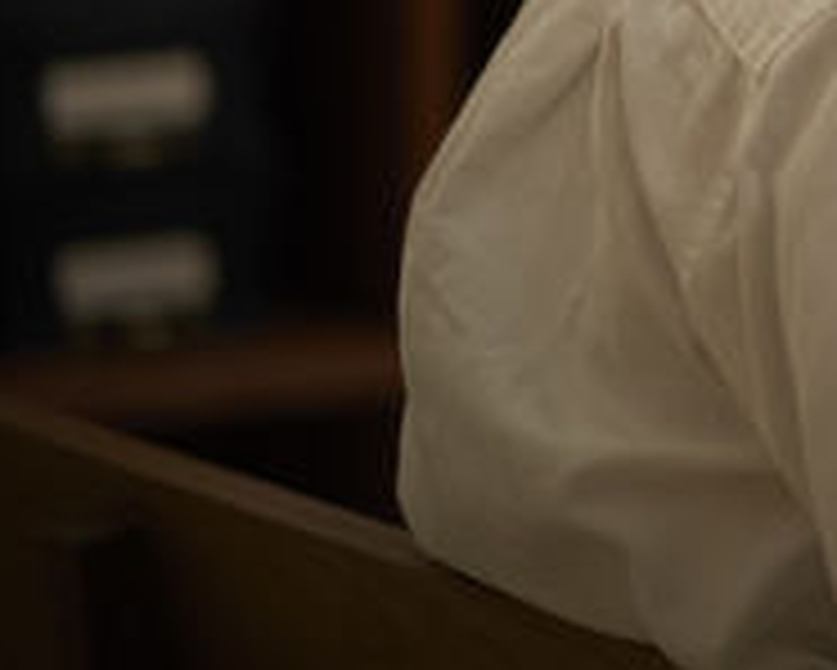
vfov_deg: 5.6
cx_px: 1386
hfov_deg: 6.9
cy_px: -272
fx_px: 6791
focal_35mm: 274
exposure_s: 1/200
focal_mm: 85
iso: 200
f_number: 2.2
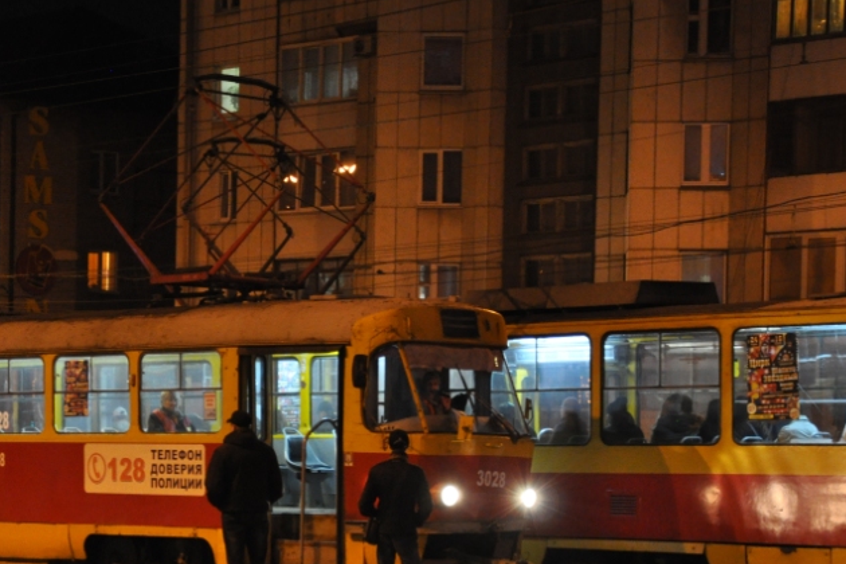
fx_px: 2867
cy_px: 391
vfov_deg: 11.2
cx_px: 201
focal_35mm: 122
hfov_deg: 16.7
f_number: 5
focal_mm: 50
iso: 1600
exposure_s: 1/10
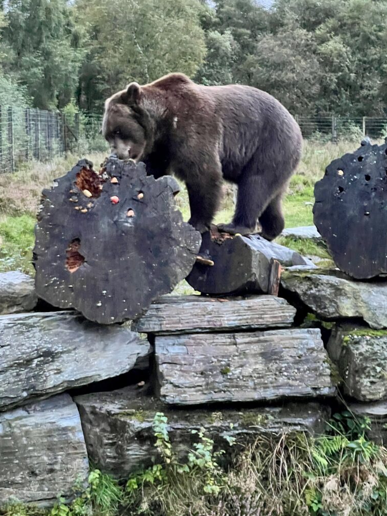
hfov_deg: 18.9
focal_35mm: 78
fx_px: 1163
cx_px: 192
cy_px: 261
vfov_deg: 25.0
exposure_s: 1/30
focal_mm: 9
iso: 1600
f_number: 2.8
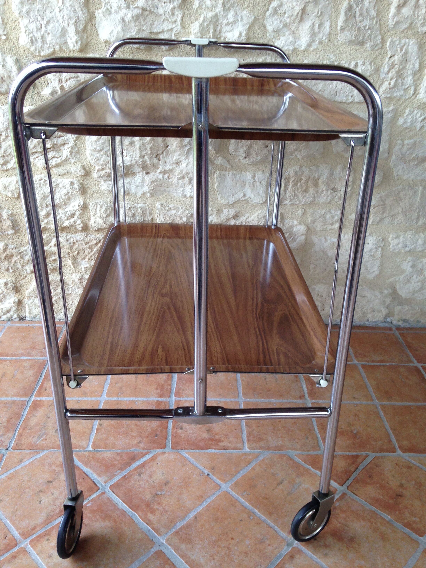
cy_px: 284
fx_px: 541
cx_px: 213
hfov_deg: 42.9
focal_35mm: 33
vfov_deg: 55.4
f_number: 2.4
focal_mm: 4.12
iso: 80
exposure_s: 1/120
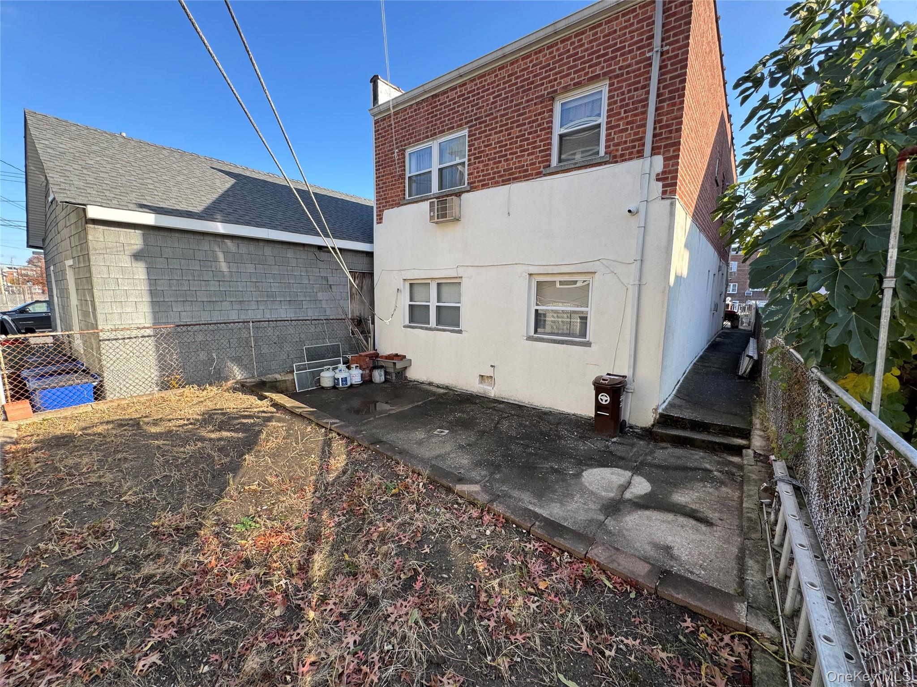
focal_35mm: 14
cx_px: 458
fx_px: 371
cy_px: 344
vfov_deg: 85.7
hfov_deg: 102.1
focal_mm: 2.22
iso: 40
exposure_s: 1/412
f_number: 2.2
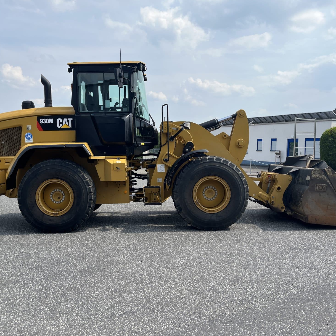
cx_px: 151
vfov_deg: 51.1
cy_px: 170
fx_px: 351
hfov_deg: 51.0
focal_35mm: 32
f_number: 1.6
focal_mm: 5.1
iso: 50
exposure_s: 1/3413
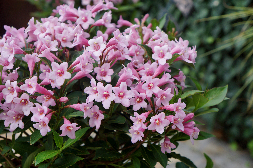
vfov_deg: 19.5
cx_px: 126
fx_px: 492
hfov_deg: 28.8
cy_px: 84
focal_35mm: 70
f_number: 5
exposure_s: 1/200
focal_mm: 47
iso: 100
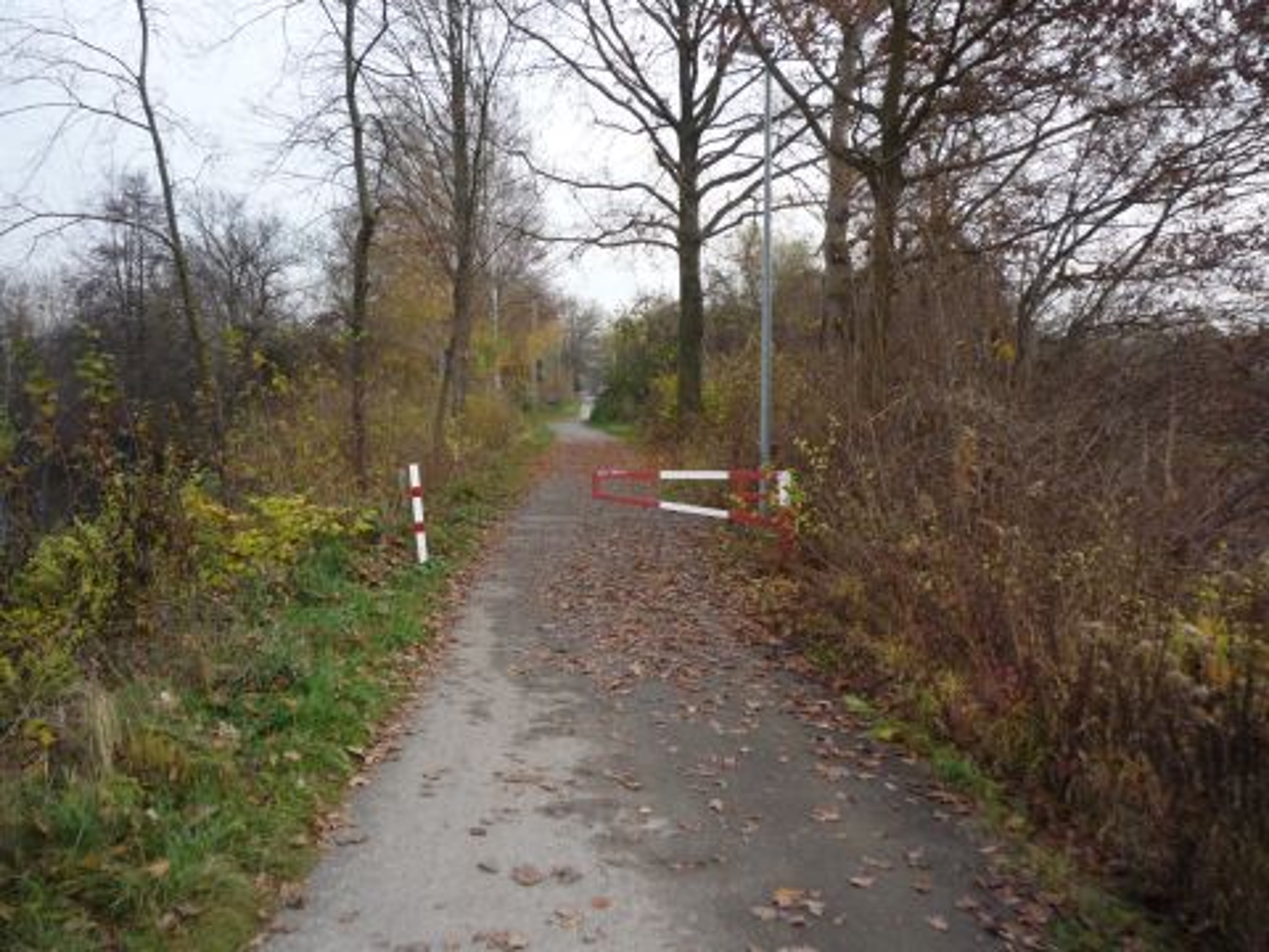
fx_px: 1173
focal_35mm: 32
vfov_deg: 44.2
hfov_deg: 56.8
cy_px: 476
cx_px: 634
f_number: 4
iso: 125
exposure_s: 1/250
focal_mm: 5.2
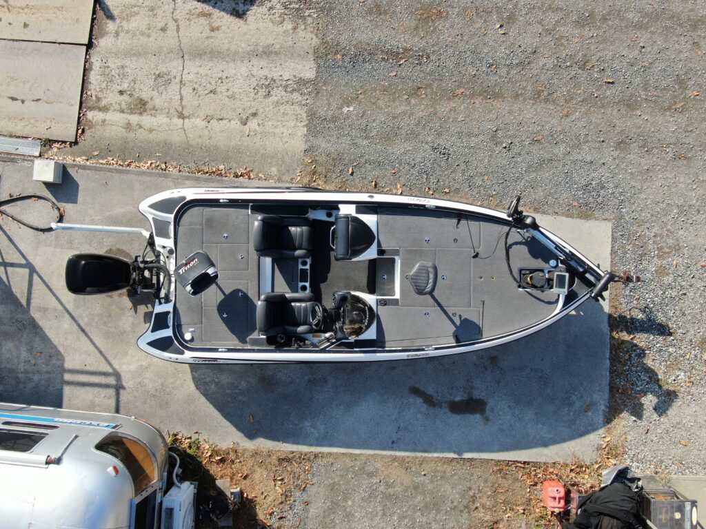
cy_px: 264
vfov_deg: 45.4
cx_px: 353
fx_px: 632
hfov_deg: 58.4
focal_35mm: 31
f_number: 3.1
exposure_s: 1/640
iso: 100
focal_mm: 5.33
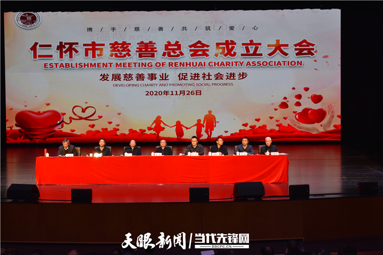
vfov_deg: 16.6
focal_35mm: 82
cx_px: 192
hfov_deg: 24.6
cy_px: 128
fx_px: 878
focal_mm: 55
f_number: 5.6
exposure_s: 1/100
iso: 400
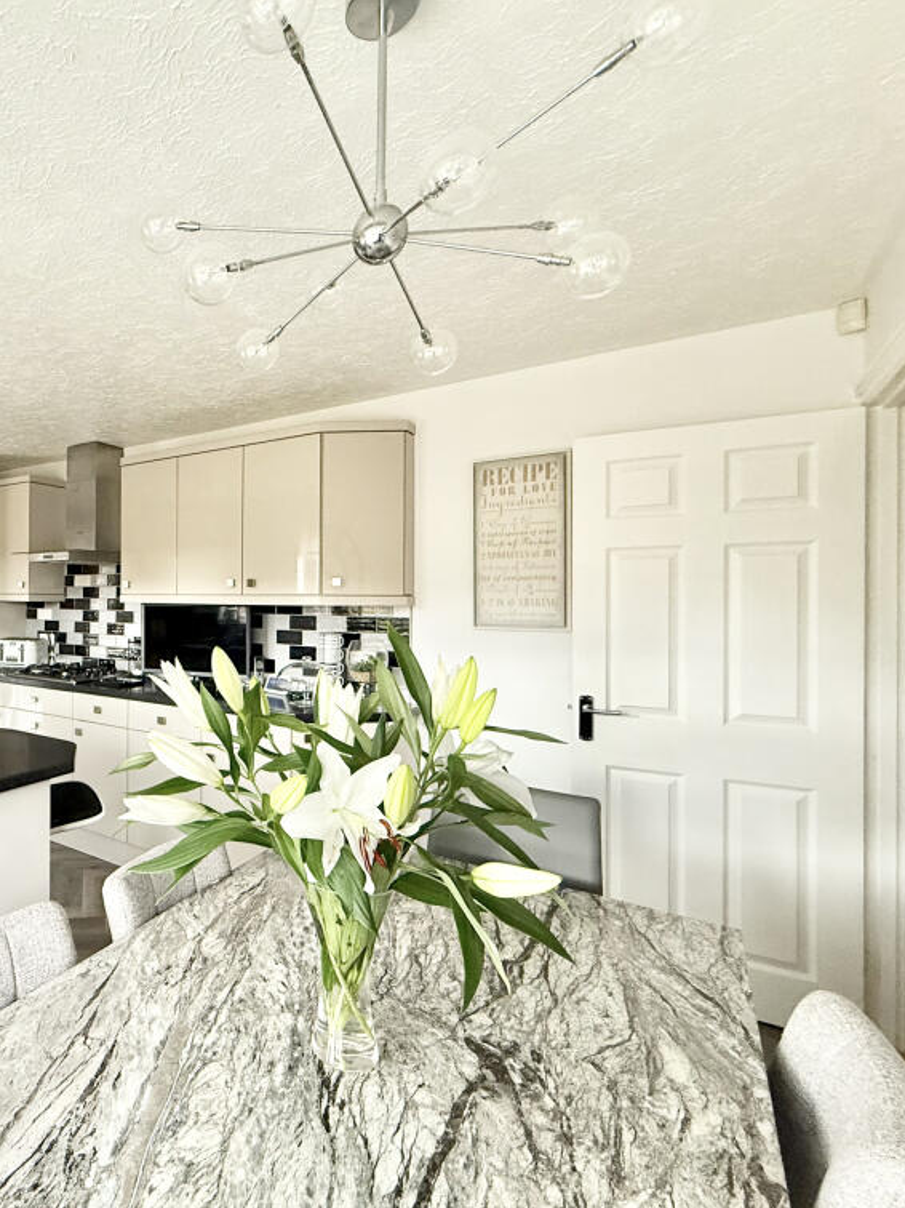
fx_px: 663
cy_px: 598
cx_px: 153
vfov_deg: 84.7
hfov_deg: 61.6
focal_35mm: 19
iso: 400
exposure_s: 1/60
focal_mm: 2.22
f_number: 2.2
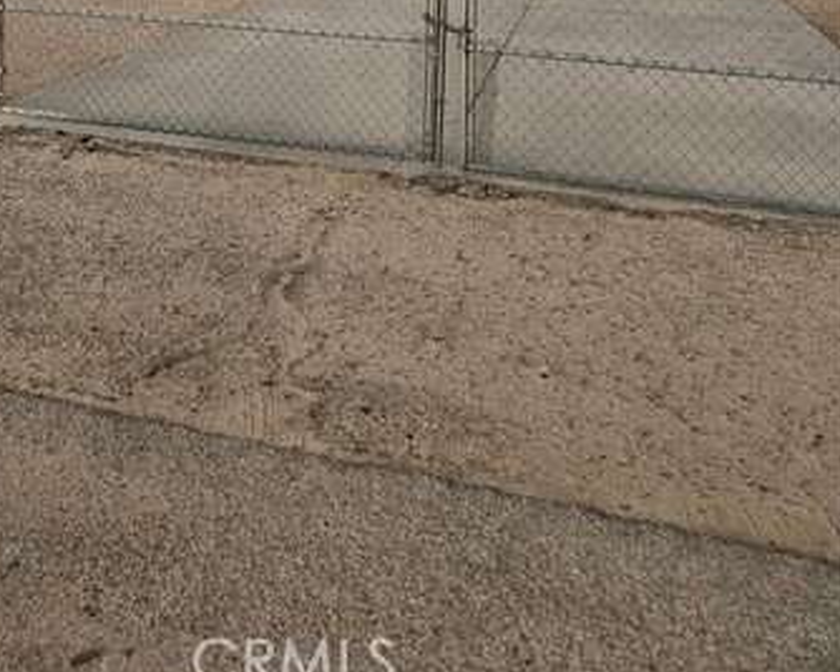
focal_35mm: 43
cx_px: 244
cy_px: -108
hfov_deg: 42.0
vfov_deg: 30.3
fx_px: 1069
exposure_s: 1/170
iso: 800
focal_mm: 5.4
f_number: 1.8
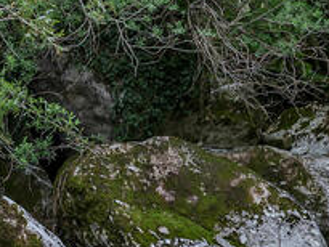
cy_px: 438
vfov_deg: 11.2
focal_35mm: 124
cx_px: 179
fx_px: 1179
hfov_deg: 15.9
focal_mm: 44
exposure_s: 30
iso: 100
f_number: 13
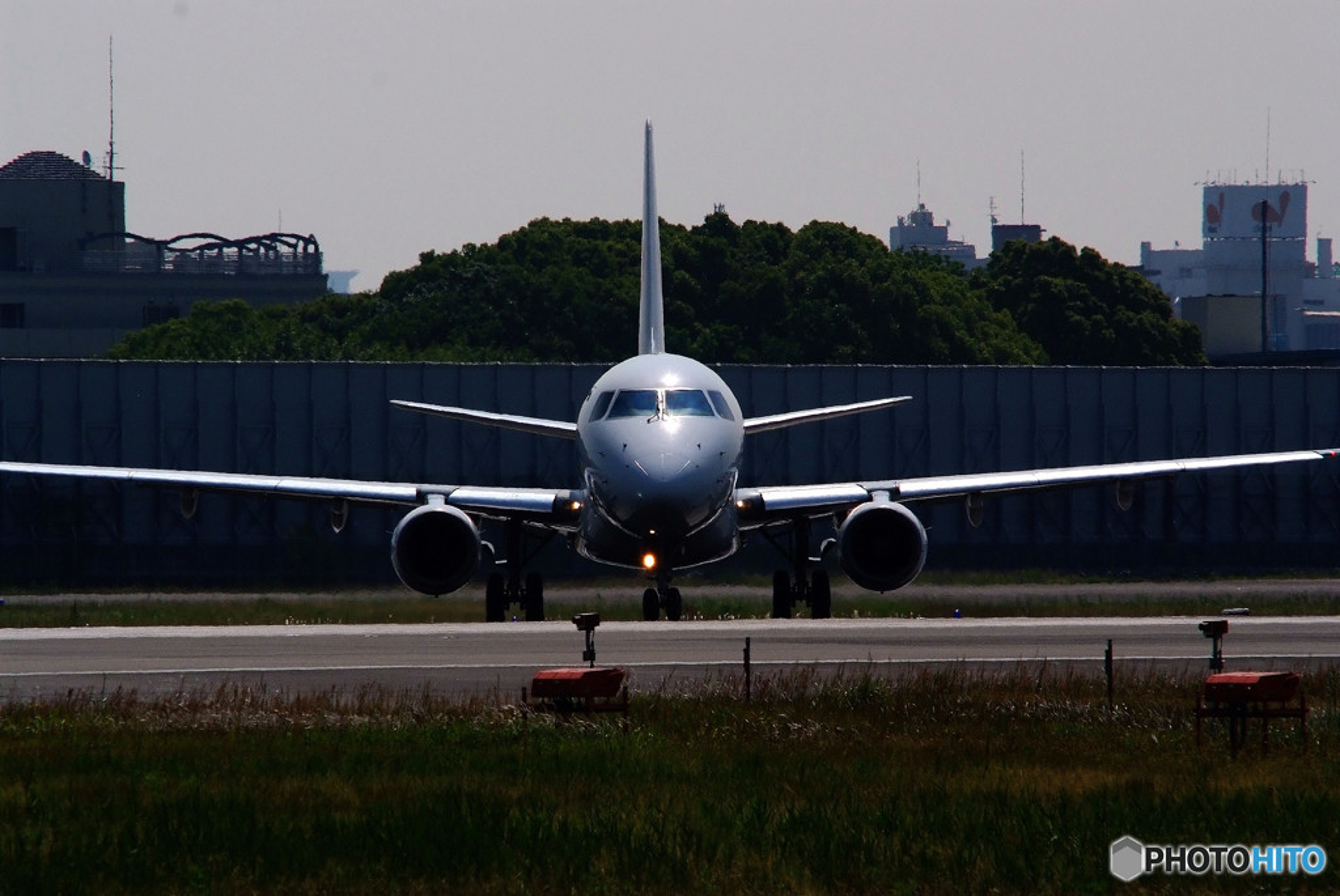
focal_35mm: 420
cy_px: 448
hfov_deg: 4.9
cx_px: 670
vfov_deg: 3.3
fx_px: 15649
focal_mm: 280
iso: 400
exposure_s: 1/1250
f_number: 10
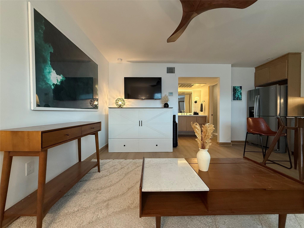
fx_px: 123
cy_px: 114
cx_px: 152
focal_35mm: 14
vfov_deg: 85.7
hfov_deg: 102.1
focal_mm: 2.22
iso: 250
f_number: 2.2
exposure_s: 1/120
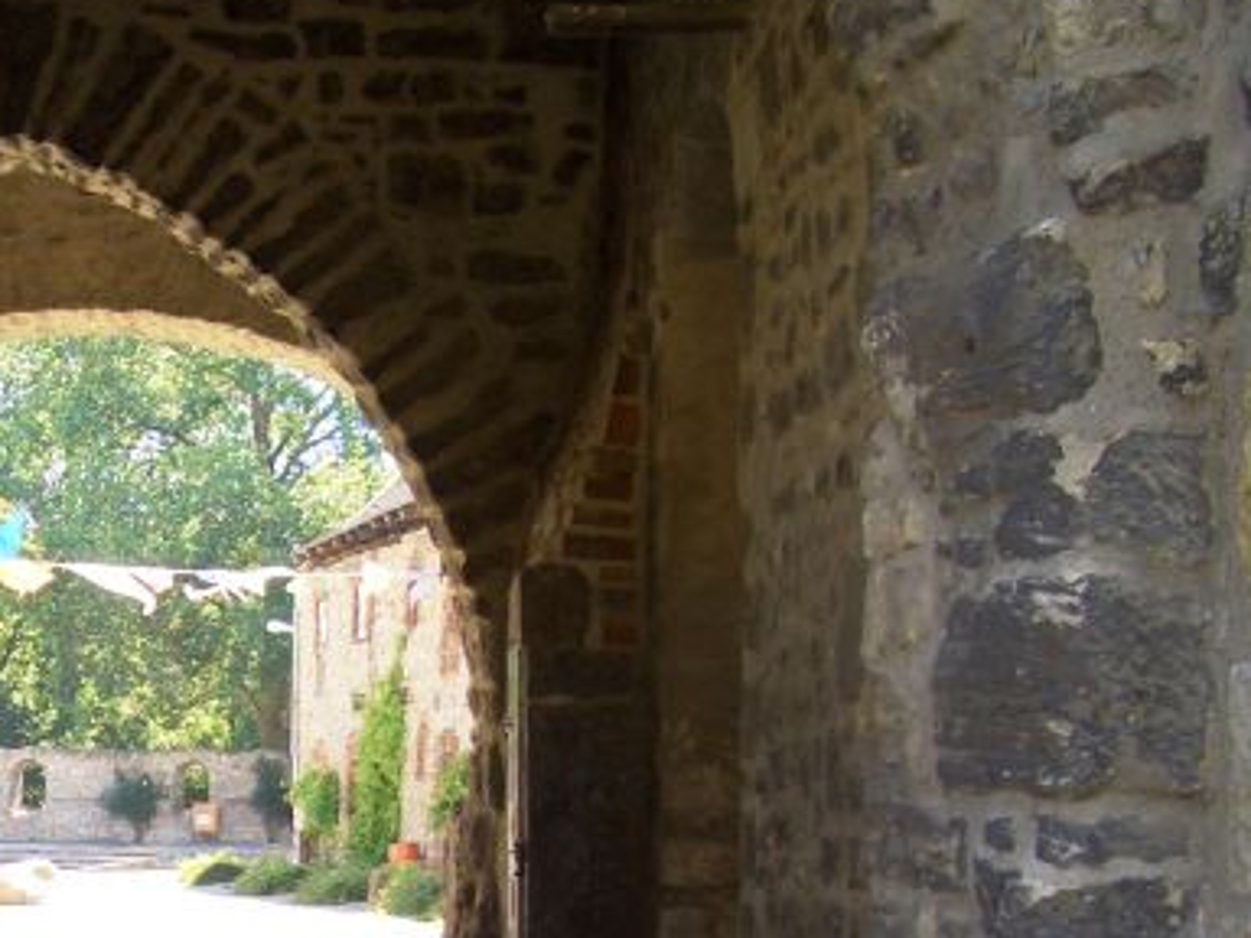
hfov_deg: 25.4
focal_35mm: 73
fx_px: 2638
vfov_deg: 19.8
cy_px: 824
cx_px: 0
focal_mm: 5.8
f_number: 2.6
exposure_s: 1/160
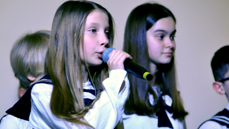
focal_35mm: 388
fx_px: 2356
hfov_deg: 5.6
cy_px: 78
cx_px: 95
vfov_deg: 3.1
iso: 800
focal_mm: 200
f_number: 5.6
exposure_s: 1/50
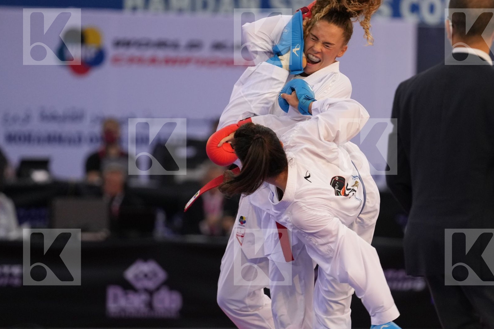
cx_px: 263
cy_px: 147
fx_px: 4666
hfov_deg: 6.1
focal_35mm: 340
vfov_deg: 4.0
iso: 2000
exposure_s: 1/1000
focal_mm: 200
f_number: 2.8
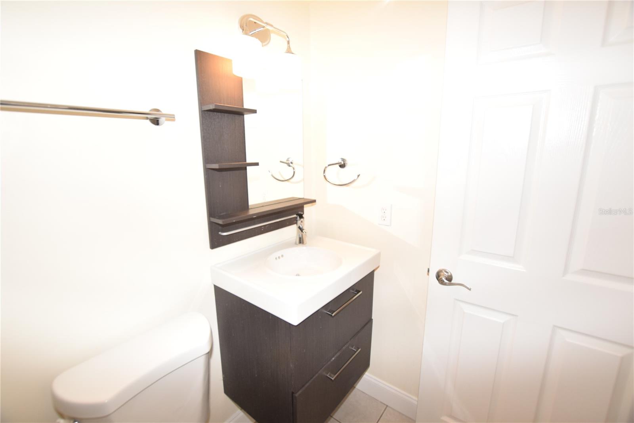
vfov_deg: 77.3
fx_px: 264
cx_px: 317
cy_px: 212
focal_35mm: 15
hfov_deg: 100.4
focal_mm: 10
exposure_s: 1/100
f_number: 5
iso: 800
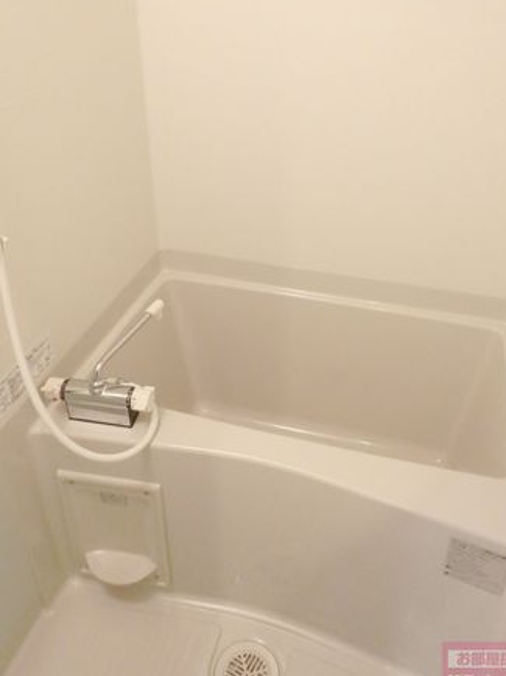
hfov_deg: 45.4
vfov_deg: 56.8
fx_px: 605
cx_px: 249
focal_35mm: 31
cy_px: 210
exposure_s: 1/30
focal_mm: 3.7
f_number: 3.5
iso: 500
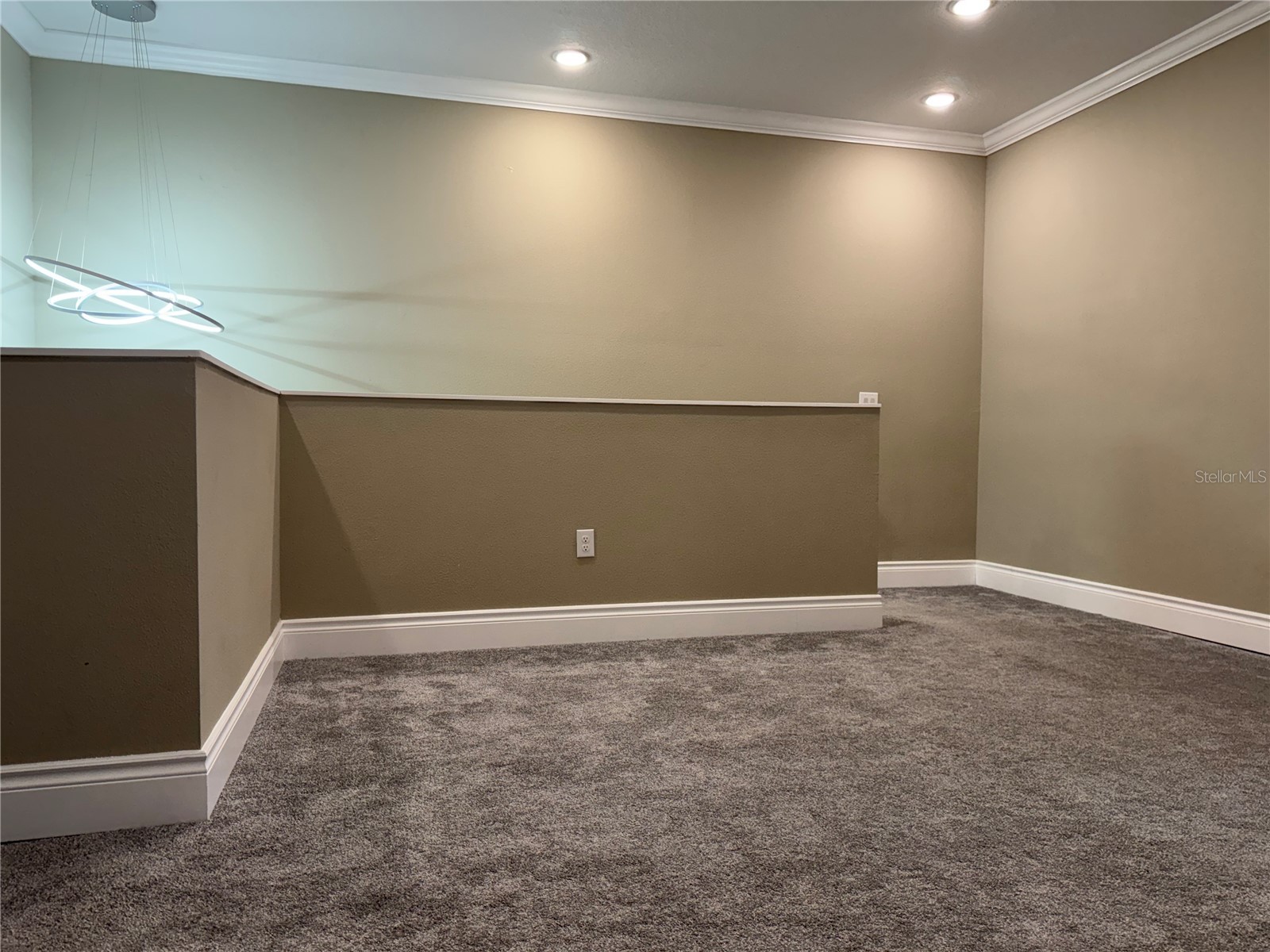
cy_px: 476
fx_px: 881
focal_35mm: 24
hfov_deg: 71.6
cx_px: 635
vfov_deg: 56.8
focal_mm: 6.76
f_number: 1.78
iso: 160
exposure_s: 1/120
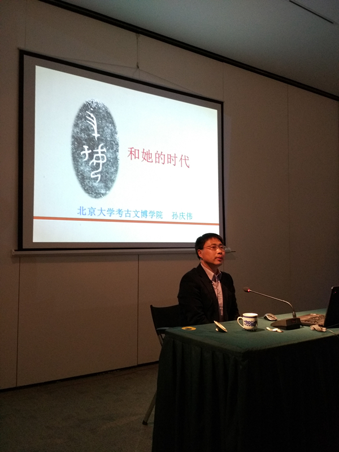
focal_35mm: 30
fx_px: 392
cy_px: 226
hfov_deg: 46.8
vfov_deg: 60.0
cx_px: 170
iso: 553
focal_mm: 4.12
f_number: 2
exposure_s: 1/20
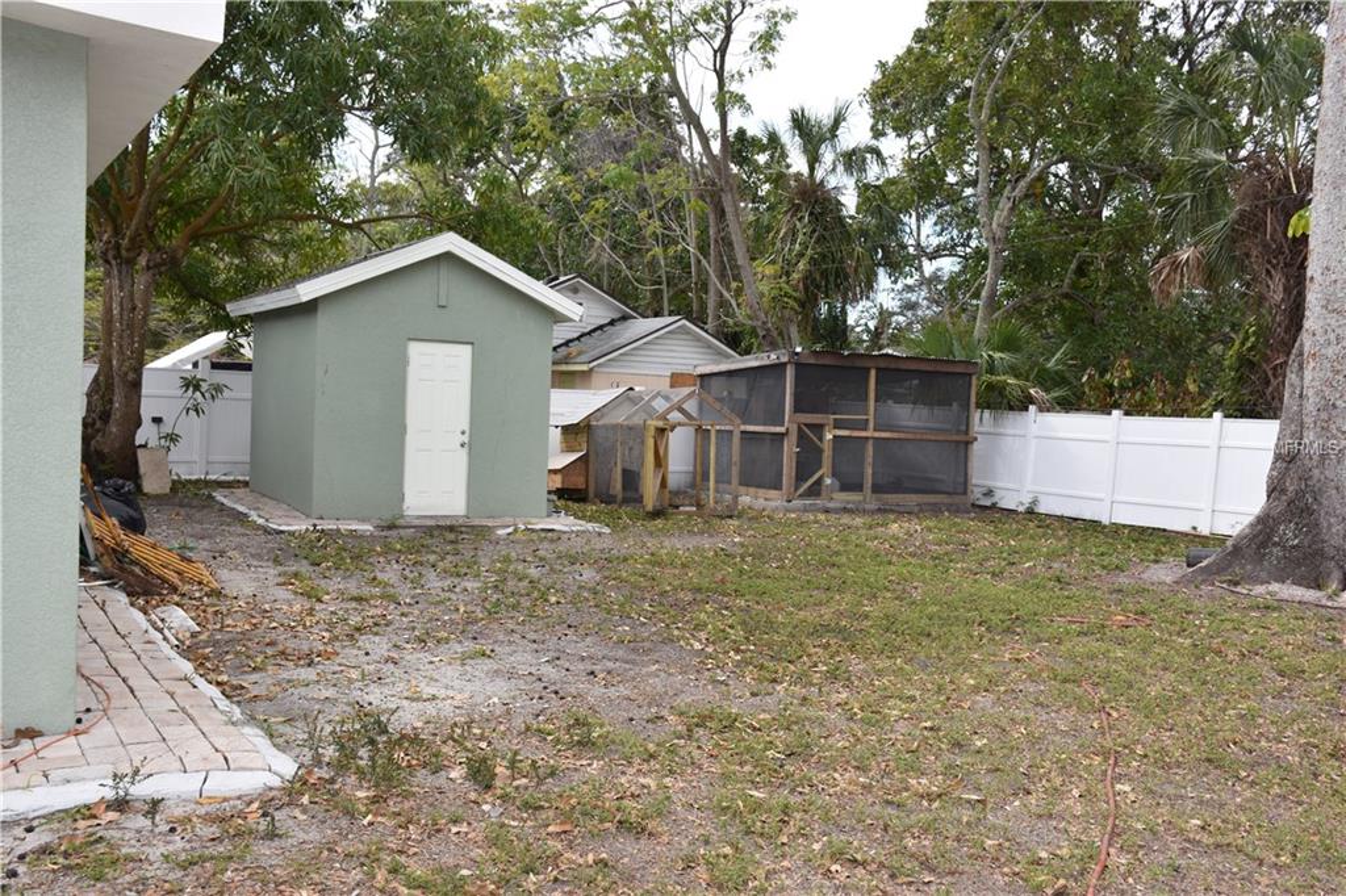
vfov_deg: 38.3
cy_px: 448
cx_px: 673
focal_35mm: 34
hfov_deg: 55.1
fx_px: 1289
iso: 100
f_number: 6.3
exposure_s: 1/160
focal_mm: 23
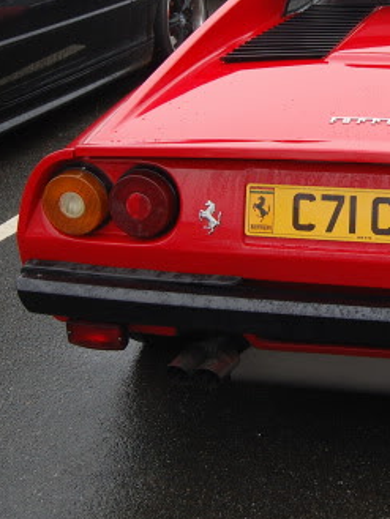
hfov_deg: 18.7
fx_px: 1156
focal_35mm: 77
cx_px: 369
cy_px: 113
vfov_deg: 25.0
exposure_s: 1/125
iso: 250
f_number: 5.6
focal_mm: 22
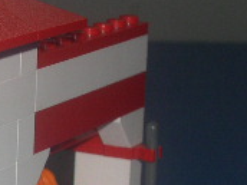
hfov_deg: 10.0
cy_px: 199
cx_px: -111
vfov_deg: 7.6
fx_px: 1377
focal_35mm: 193
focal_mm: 11.1
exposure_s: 1/60
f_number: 8.8
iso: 100
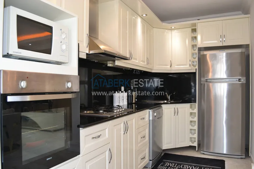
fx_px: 190
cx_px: 127
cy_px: 84
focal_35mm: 27
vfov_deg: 47.9
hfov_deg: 67.4
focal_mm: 18
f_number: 5.6
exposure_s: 1/125
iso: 1600
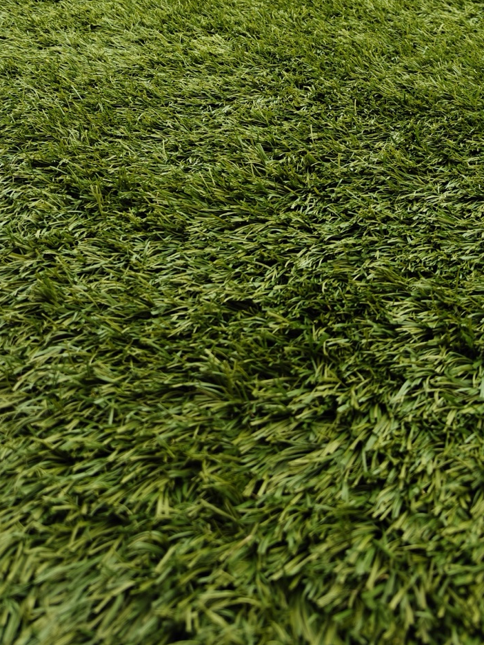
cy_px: 114
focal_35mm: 41
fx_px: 765
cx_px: 240
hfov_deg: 35.1
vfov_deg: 43.3
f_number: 1.8
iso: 80
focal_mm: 5.59
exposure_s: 1/342
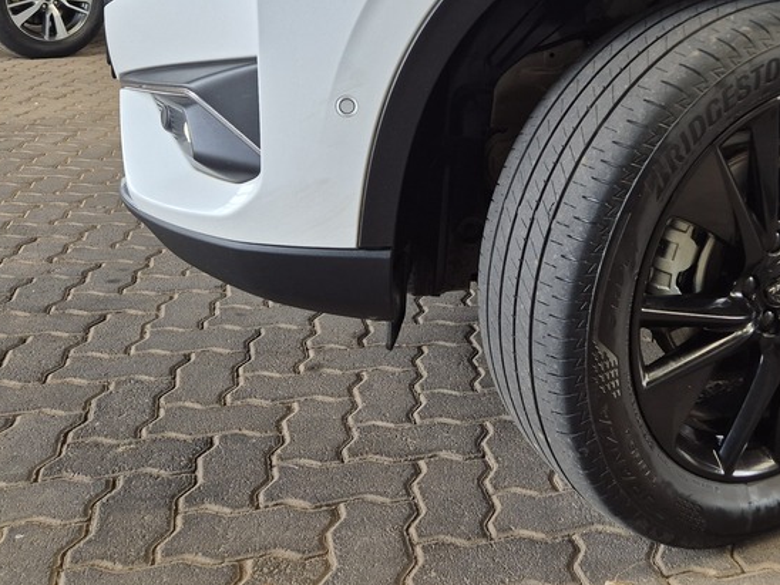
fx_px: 969
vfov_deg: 31.8
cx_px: 588
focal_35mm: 43
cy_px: 43
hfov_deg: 42.5
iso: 80
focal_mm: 5.4
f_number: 1.8
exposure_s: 1/180
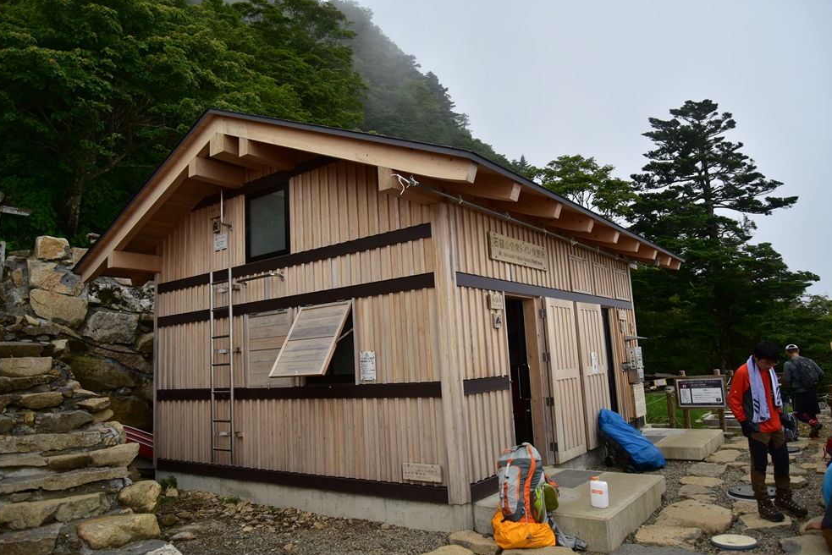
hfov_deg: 71.5
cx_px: 410
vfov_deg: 51.3
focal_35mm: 25
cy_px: 273
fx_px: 578
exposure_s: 1/800
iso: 250
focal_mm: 24
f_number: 4.5
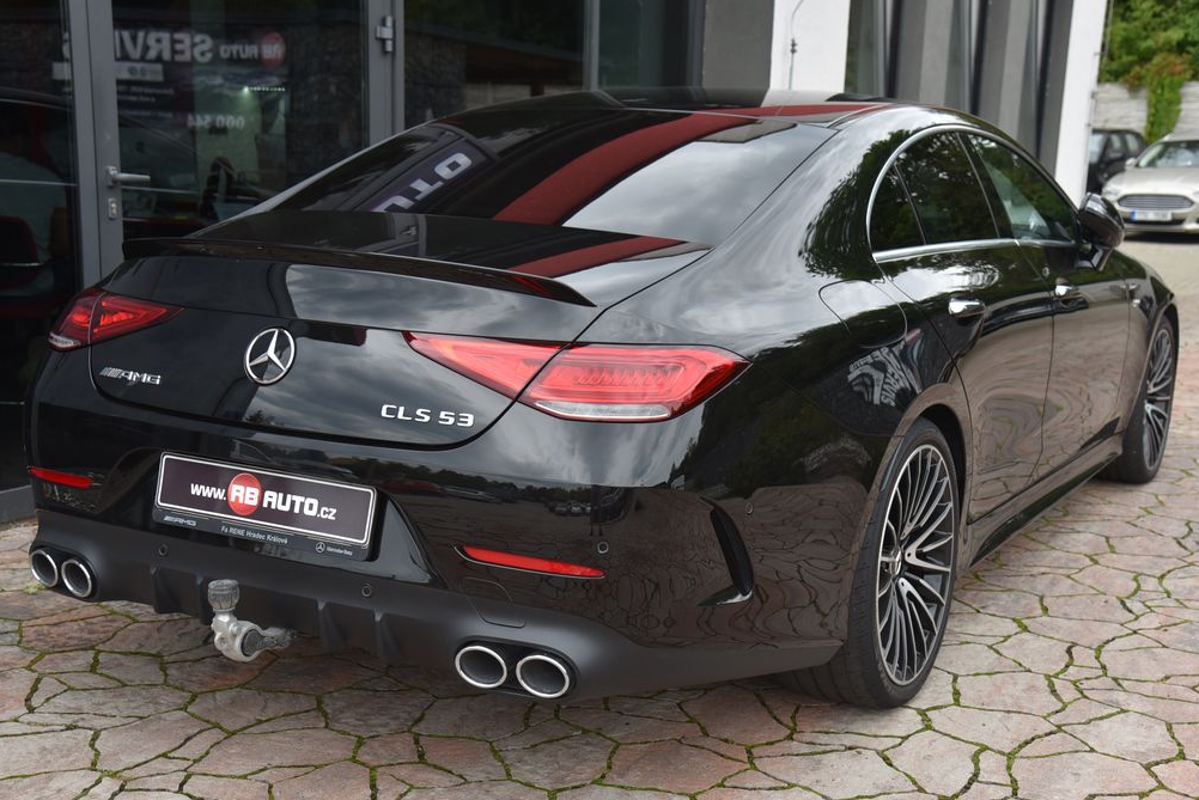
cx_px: 610
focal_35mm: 47
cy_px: 404
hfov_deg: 41.9
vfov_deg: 28.7
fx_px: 1566
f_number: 5.6
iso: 500
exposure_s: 1/125
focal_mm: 46
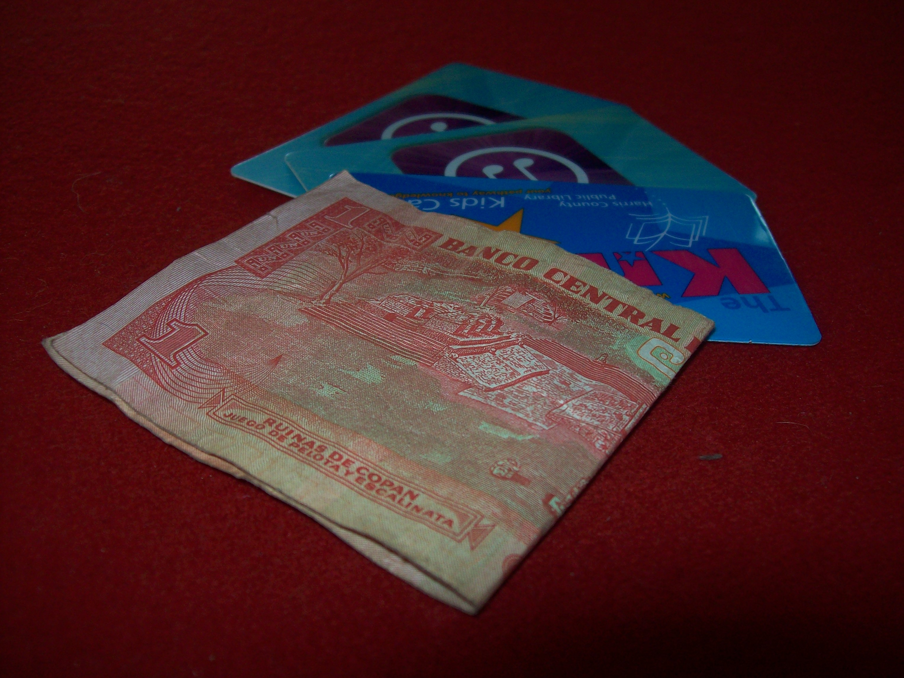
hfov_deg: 51.4
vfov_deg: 39.7
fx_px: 940
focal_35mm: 36
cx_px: 452
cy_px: 339
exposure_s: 1/64
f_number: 2.7
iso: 80
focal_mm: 6
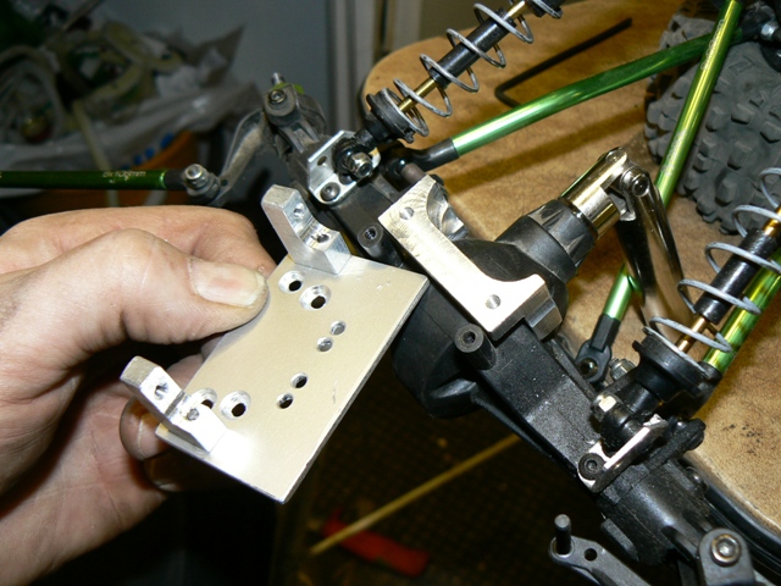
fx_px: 812
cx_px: 390
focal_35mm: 36
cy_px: 293
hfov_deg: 51.4
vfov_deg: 39.7
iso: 100
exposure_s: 1/30
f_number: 2.8
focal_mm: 6
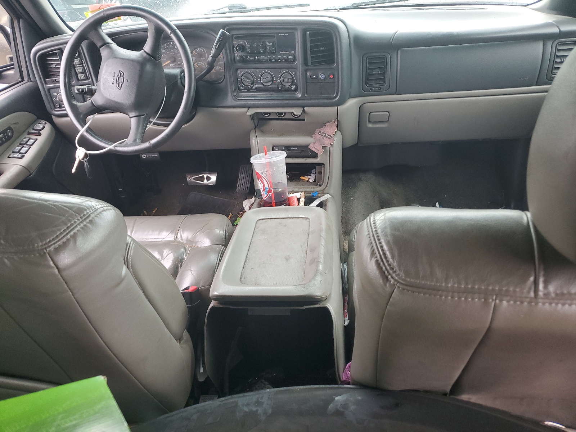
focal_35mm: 26
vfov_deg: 53.1
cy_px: 216
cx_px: 288
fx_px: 433
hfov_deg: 67.3
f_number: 1.5
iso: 93
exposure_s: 1/120
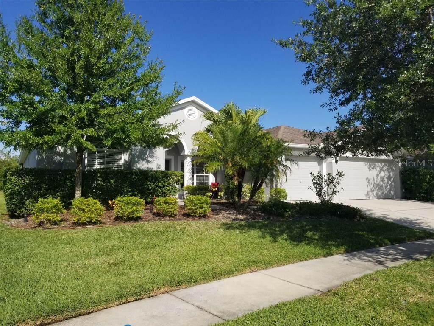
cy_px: 163
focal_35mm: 26
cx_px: 217
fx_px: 326
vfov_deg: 53.1
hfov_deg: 67.3
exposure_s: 1/3088
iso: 50
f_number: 1.7
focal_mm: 4.25
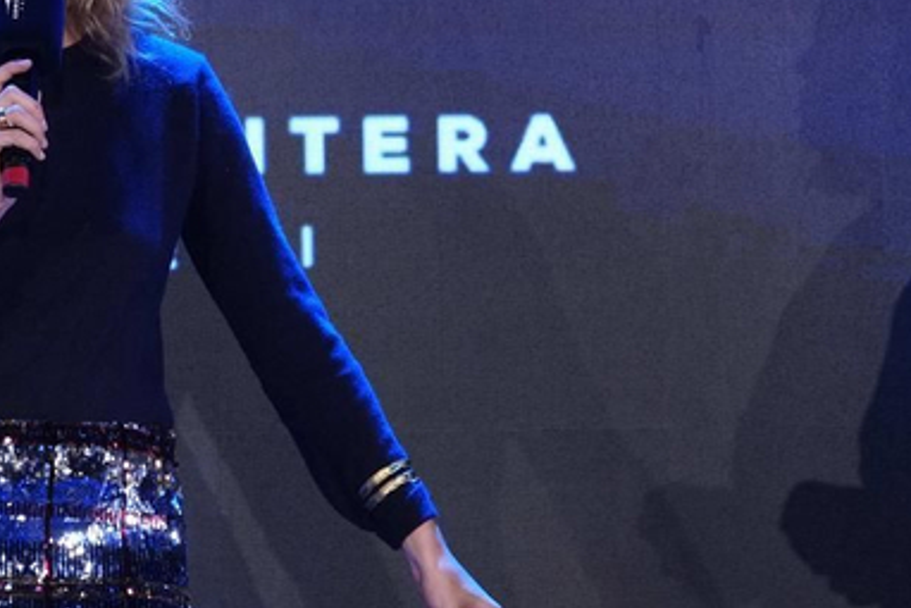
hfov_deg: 5.8
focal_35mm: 356
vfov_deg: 3.9
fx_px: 9012
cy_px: -91
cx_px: 160
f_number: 2.5
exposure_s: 1/200
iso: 800
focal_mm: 85
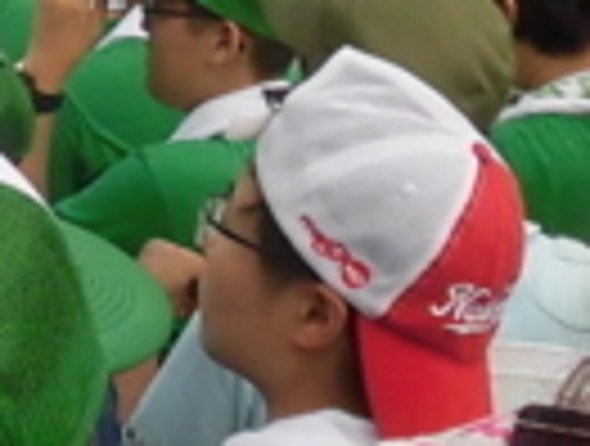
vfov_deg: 7.7
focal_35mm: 187
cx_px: -617
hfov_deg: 9.8
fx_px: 3196
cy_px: -423
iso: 100
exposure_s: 1/640
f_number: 3.1
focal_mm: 4.3
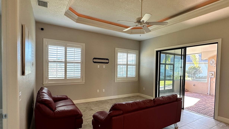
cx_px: 122
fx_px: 121
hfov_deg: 86.5
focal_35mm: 20
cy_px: 72
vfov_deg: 55.7
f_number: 2.2
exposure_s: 1/120
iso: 200
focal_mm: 2.22
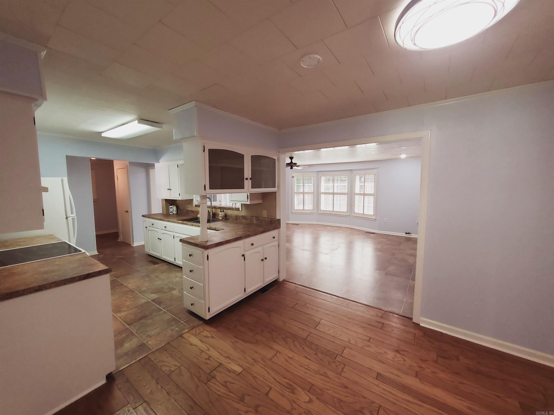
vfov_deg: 89.9
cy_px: 208
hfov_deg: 106.2
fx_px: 208
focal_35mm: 13
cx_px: 277
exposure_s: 1/60
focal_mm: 1.8
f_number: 2.2
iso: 160
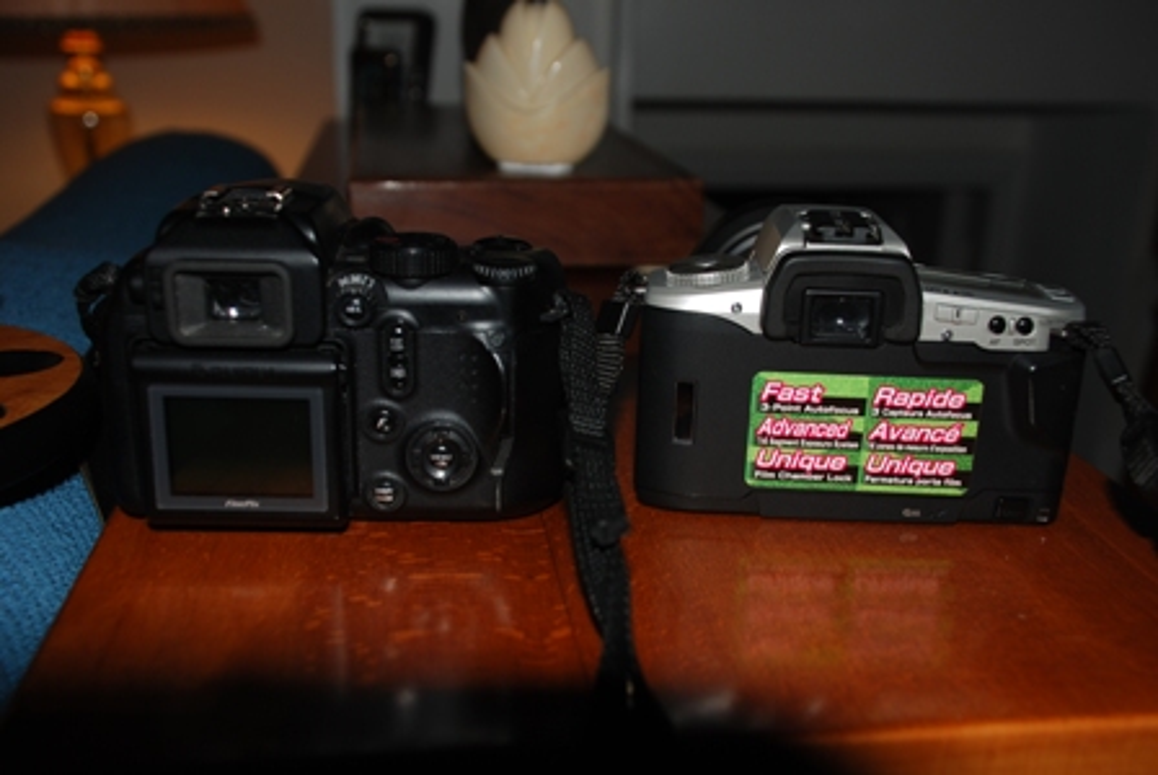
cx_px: 579
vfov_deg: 34.3
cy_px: 388
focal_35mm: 39
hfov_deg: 49.5
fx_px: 1256
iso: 100
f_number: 4
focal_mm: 26
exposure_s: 1/125
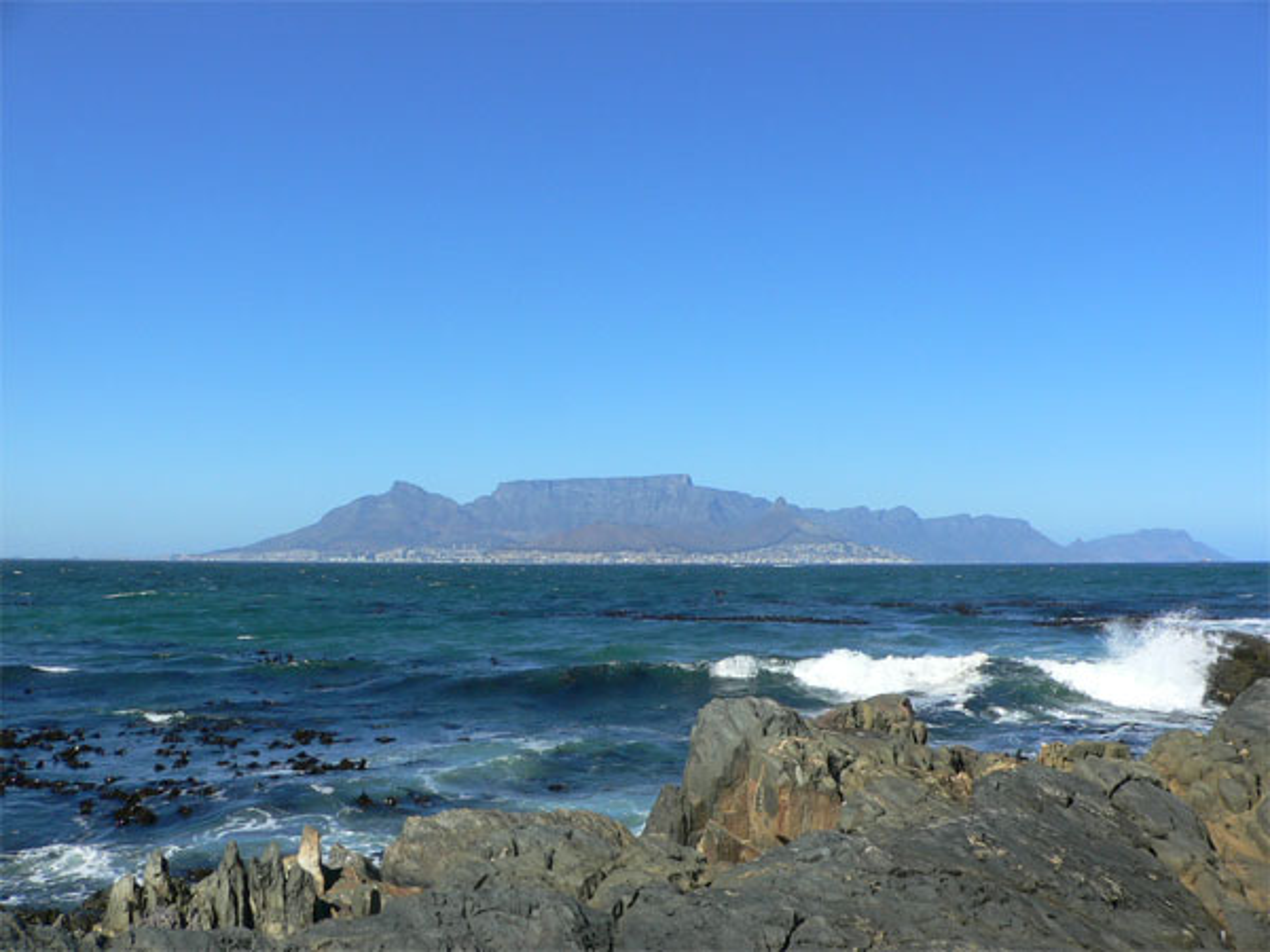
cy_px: 476
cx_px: 635
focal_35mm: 35
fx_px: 1284
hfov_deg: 52.6
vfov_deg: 40.7
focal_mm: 4.6
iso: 80
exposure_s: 1/400
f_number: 5.2
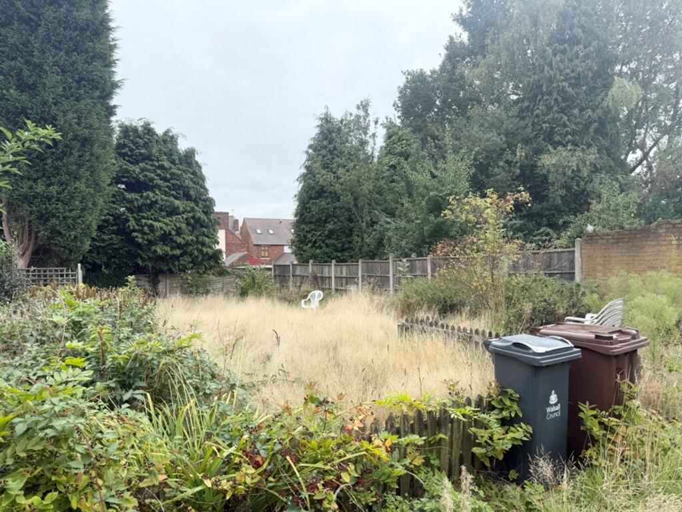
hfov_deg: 71.6
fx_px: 473
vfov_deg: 56.9
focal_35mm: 24
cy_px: 256
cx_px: 341
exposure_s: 1/1812
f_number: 1.78
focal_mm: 6.76
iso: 80
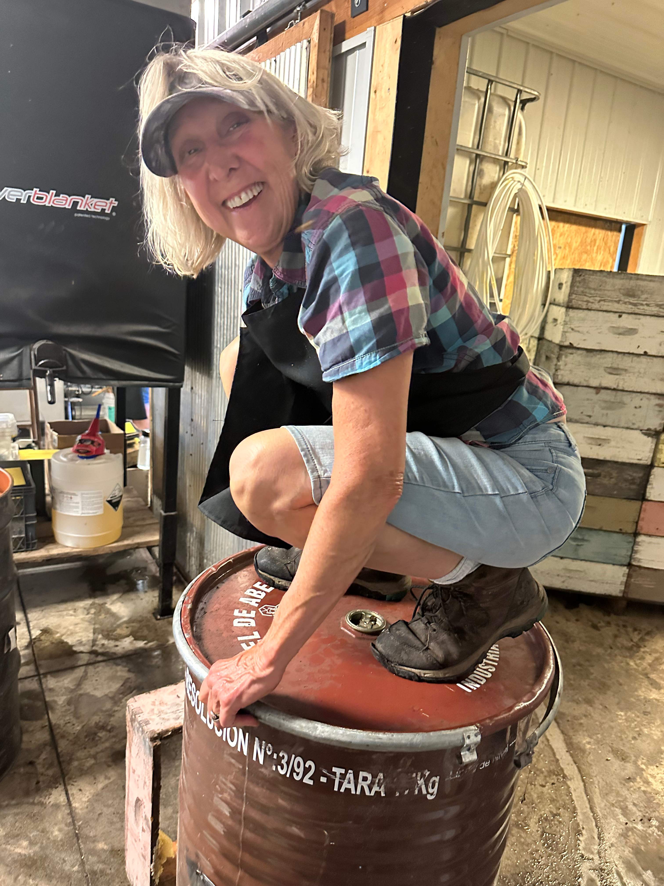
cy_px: 443
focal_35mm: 24
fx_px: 614
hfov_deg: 56.8
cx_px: 332
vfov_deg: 71.6
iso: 1000
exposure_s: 1/40
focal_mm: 6.86
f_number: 1.78
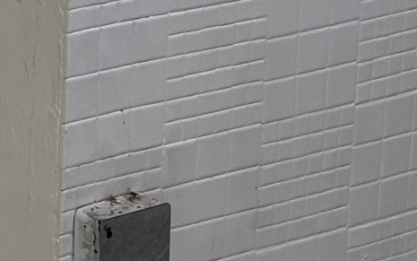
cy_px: -543
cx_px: -768
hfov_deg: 9.4
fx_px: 2069
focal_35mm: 182
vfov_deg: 6.5
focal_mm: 5.96
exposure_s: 1/60
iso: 64
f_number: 1.6
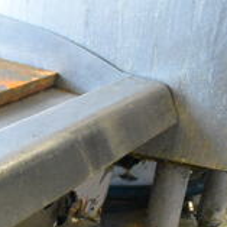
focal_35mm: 89
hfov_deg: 16.3
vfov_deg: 19.1
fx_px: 660
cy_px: 214
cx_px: -188
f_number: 9
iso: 6400
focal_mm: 18
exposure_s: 1/320
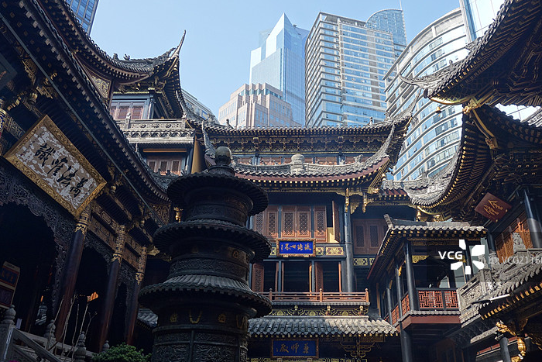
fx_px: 482
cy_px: 161
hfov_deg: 58.7
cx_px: 290
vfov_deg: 41.1
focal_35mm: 32
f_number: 5.6
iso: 125
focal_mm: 10.4
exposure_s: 1/160
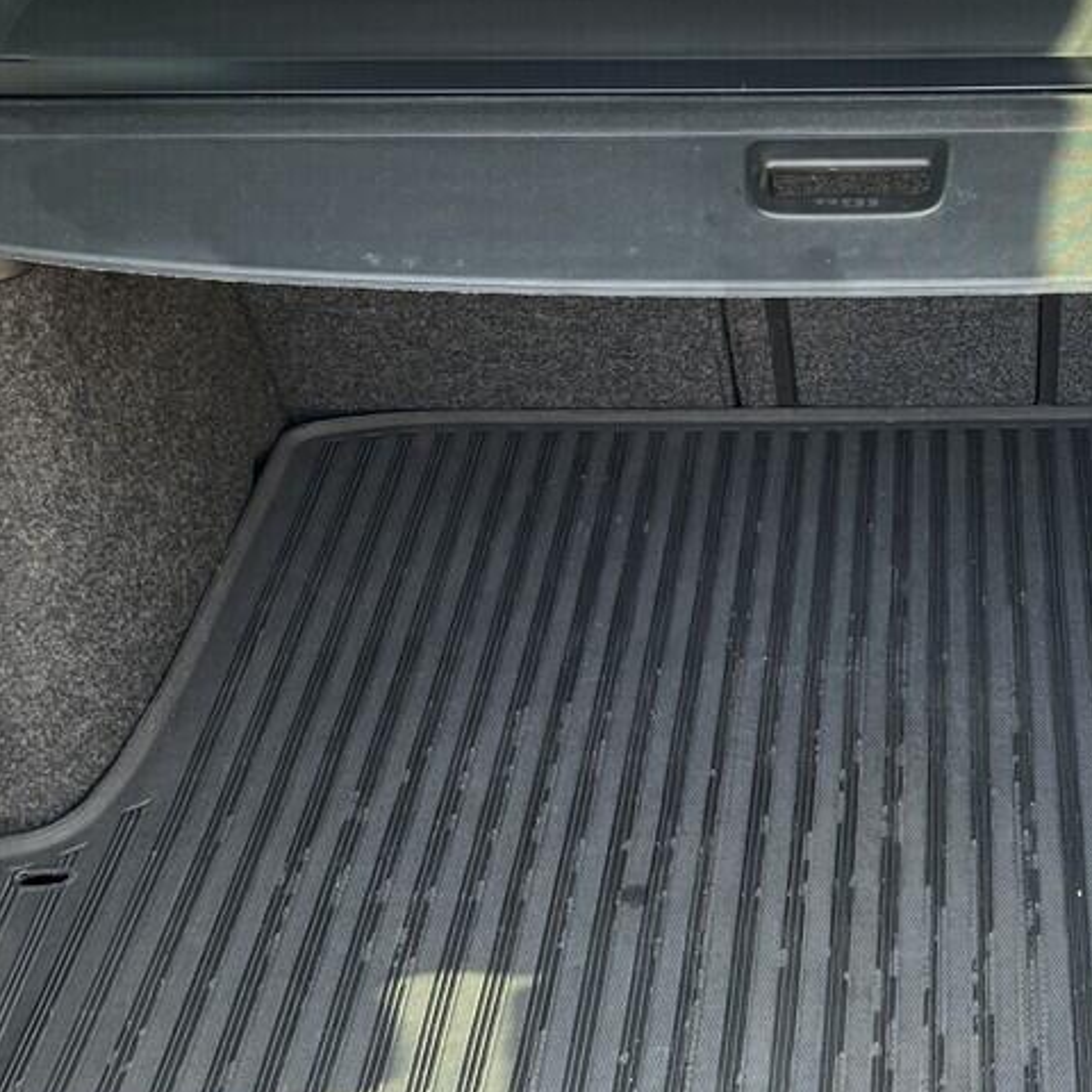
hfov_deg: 24.4
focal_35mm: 69
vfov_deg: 25.0
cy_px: 596
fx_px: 2463
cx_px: 940
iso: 50
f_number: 1.5
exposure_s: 1/121
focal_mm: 5.7
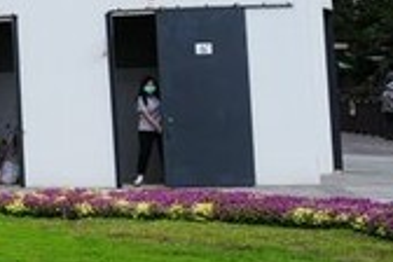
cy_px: 7
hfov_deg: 13.9
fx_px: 1102
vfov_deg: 13.4
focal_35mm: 101
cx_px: -561
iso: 160
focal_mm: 20
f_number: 6.3
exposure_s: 1/160
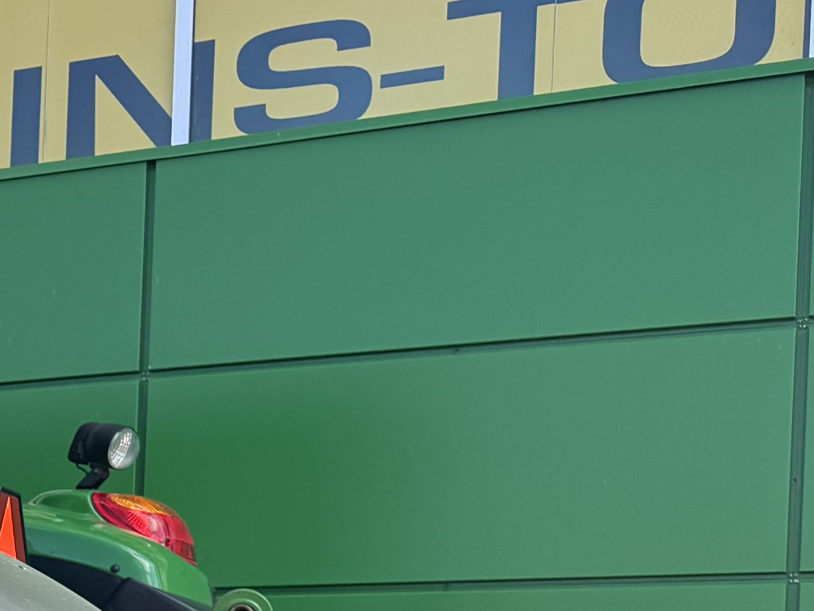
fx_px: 2187
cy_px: 822
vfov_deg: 15.1
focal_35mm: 93
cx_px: -660
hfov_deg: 17.2
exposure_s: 1/1488
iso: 80
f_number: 1.78
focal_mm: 6.76
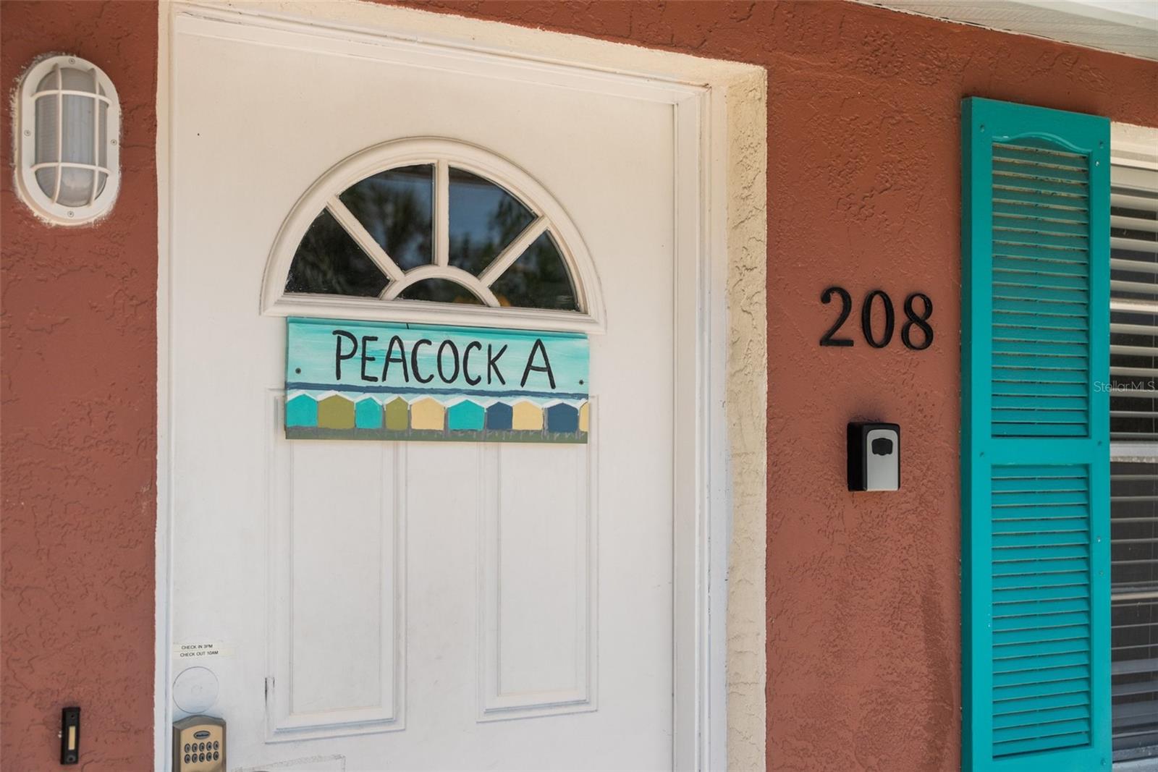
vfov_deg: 31.1
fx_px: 1390
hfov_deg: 45.2
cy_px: 386
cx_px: 579
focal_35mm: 43
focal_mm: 43.2
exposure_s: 1/2000
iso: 250
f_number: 3.5
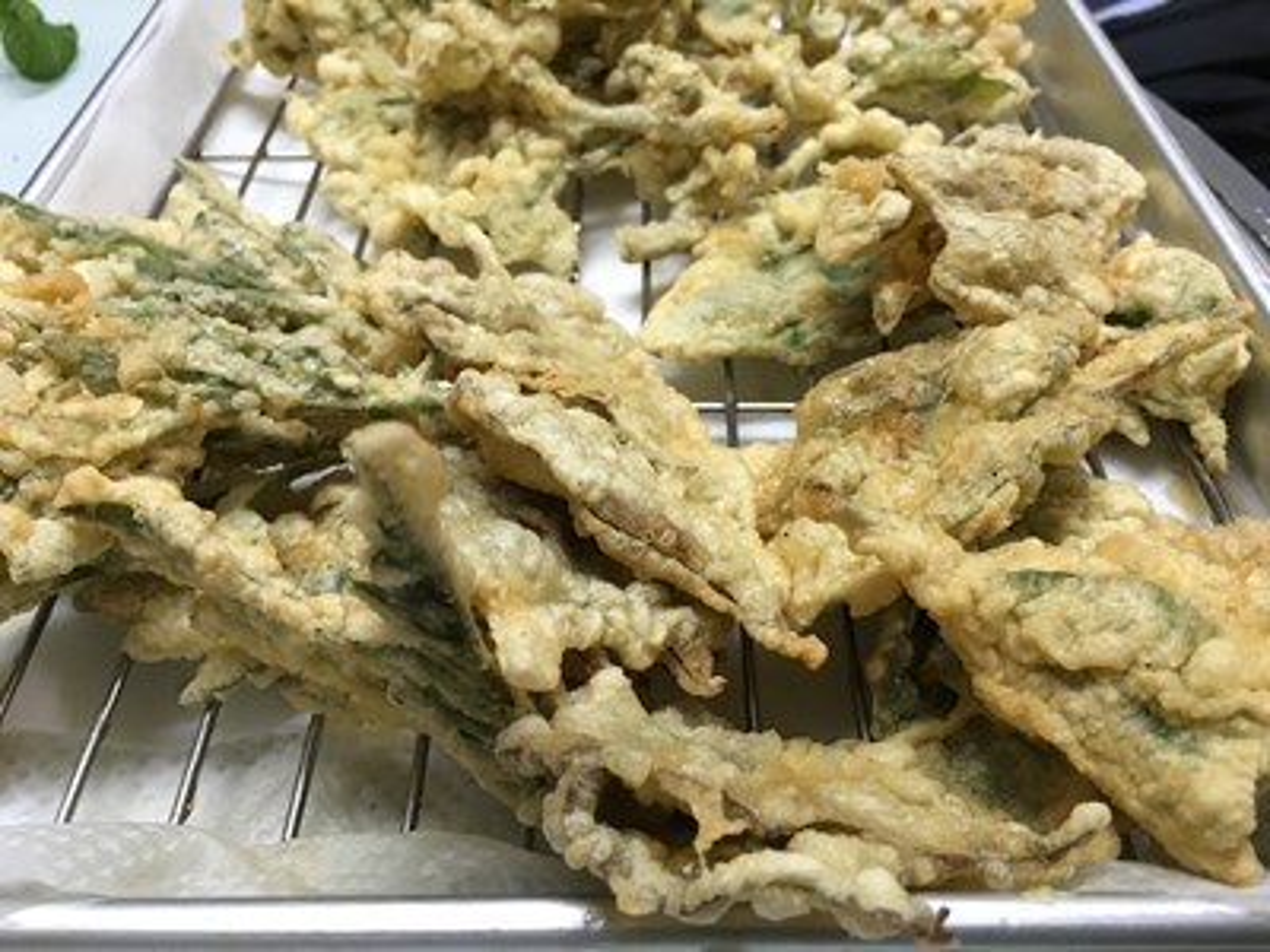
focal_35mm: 29
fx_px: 1064
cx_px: 635
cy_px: 476
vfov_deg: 48.2
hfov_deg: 61.7
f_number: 2.2
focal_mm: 4.15
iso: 32
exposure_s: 1/15
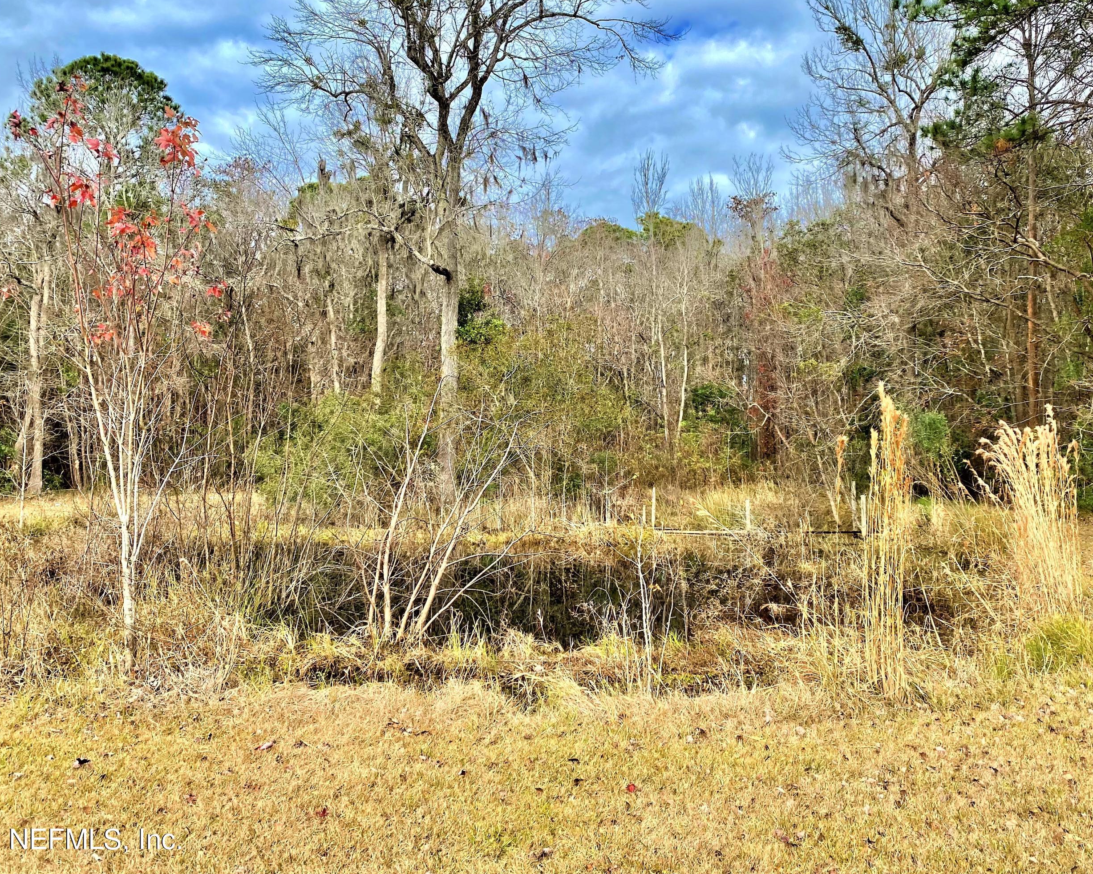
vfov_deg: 47.0
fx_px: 1003
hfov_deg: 57.1
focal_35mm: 31
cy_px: 383
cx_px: 583
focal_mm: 4.25
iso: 32
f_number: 1.8
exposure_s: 1/1808
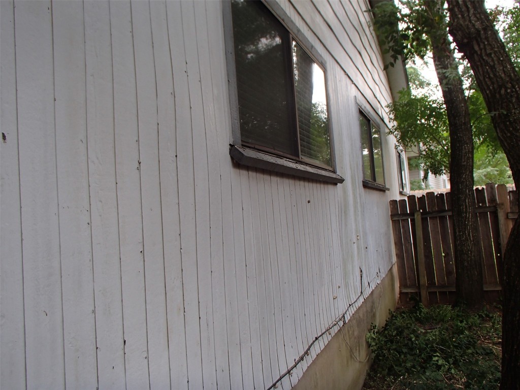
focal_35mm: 28
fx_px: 421
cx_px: 260
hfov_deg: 63.4
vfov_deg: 49.7
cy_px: 195
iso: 100
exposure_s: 1/125
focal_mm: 5
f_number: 3.9
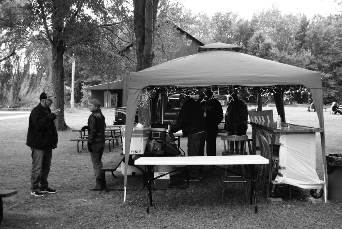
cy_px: 114
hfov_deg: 46.3
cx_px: 171
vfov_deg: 32.0
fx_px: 400
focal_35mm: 42
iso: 200
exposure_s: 1/60
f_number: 5
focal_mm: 28
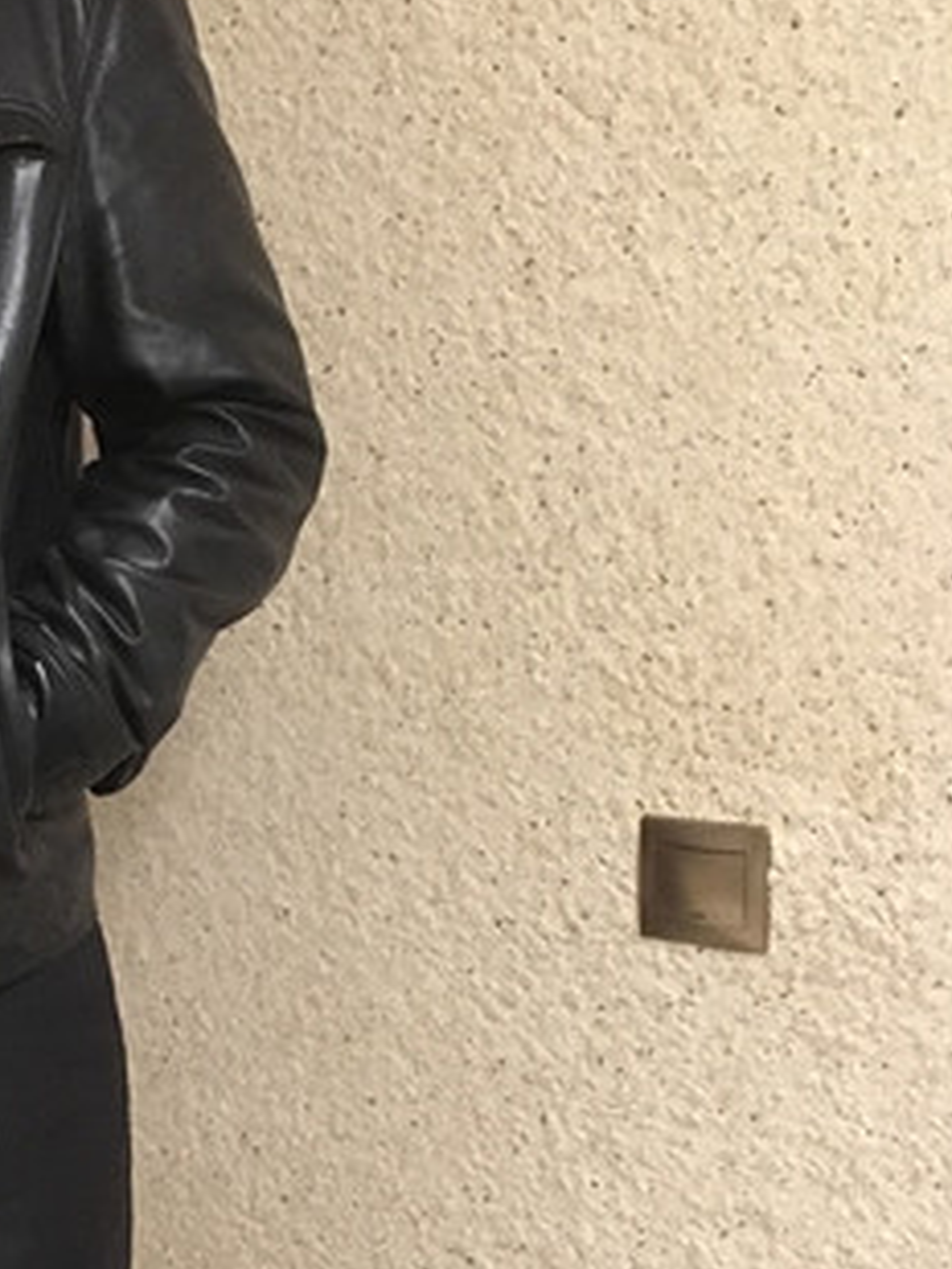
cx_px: 29
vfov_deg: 25.9
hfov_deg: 19.2
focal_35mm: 75
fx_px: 2748
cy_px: 789
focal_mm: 4.15
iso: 320
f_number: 2.2
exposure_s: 1/17
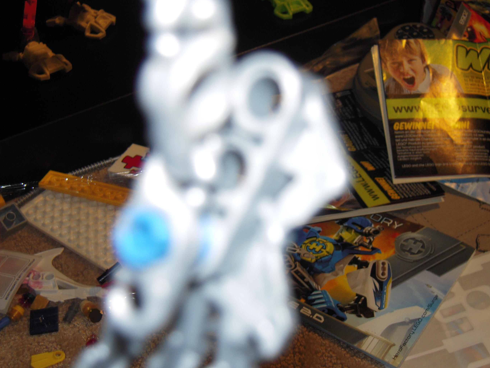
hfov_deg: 34.9
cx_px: 264
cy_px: 167
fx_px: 779
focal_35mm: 55
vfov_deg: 26.6
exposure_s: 1/30
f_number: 3.2
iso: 100
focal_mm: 7.3
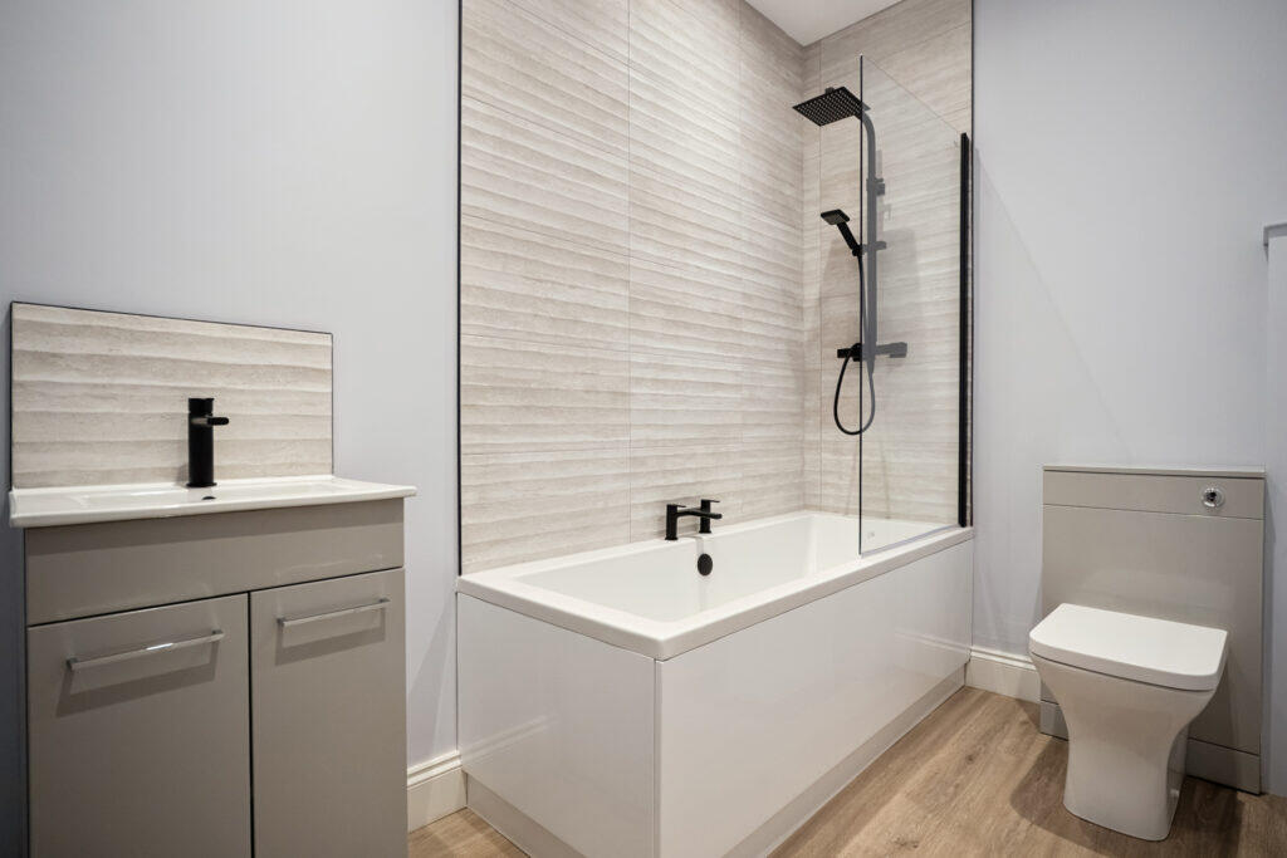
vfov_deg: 72.1
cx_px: 644
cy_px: 429
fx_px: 590
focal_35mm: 16
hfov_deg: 95.0
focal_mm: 11
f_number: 4
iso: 1250
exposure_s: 1/100
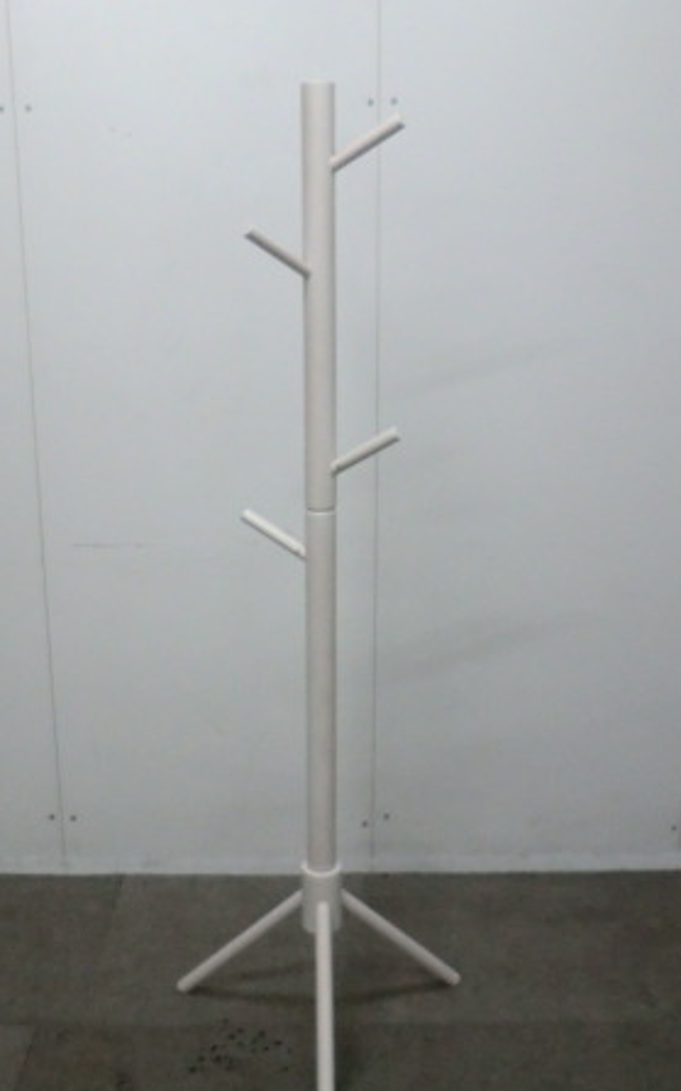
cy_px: 556
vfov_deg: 48.2
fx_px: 1219
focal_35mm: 41
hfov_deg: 31.2
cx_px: 327
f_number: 3.2
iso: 250
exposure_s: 1/60
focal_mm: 4.9
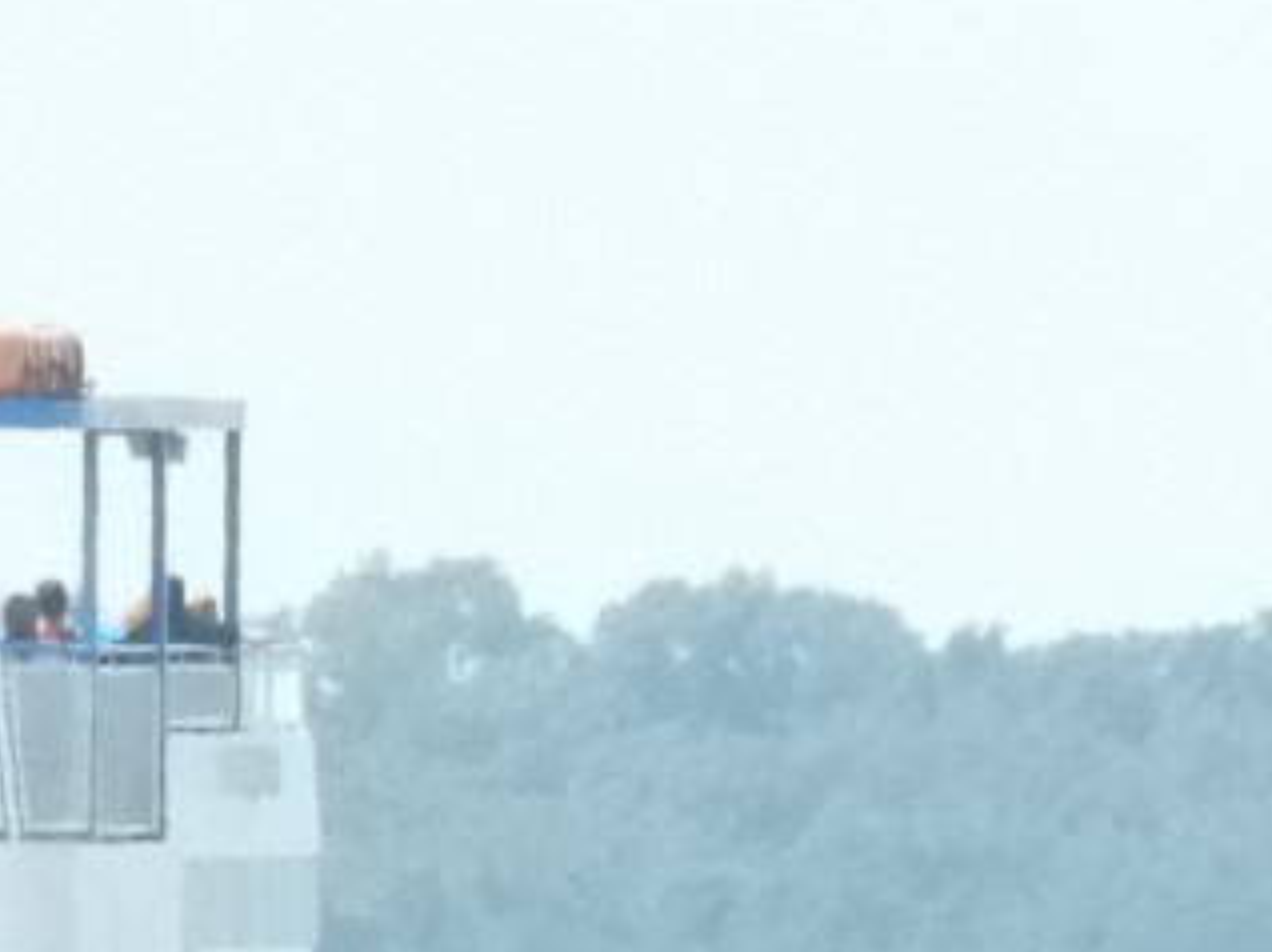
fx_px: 166444
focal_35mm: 4533
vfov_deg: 0.3
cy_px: 724
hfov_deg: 0.4
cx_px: 56
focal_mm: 179.2
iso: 1600
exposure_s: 1/2500
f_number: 8
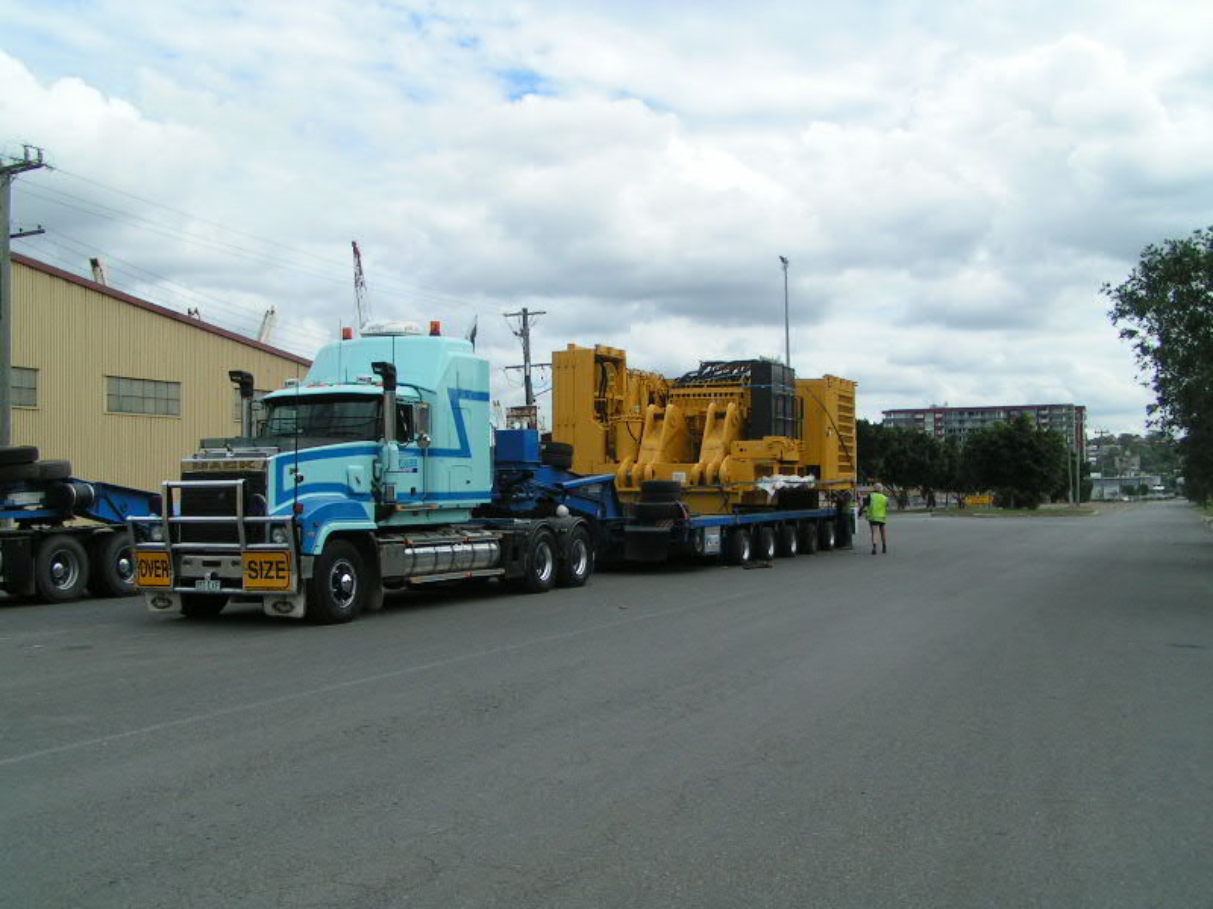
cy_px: 454
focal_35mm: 38
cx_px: 606
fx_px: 1332
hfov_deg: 49.0
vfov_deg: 37.7
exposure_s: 1/400
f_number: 5.6
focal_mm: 5.8
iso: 50
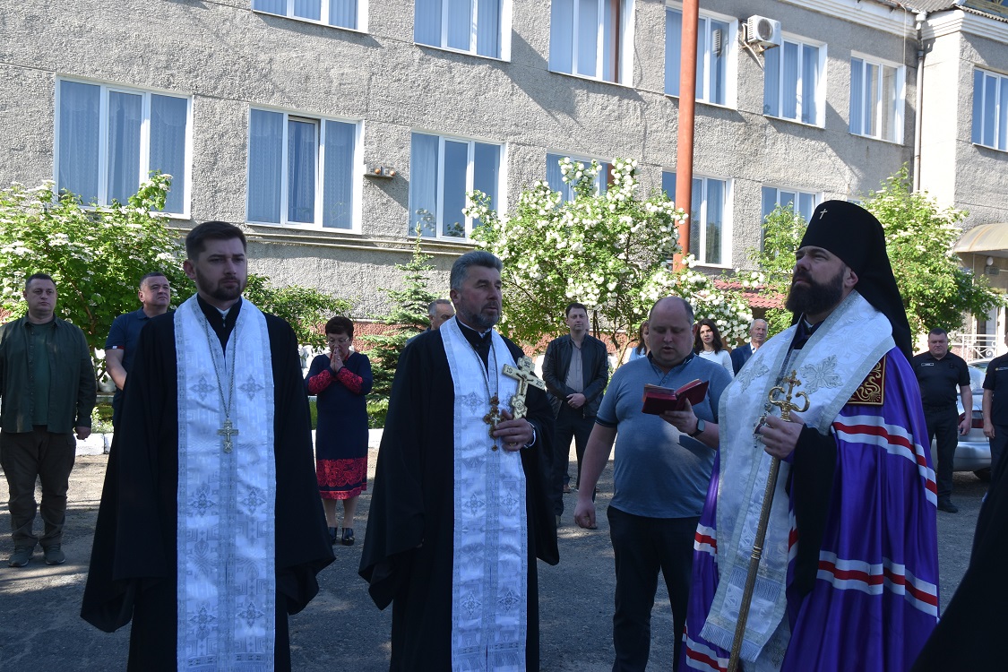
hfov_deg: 53.1
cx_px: 504
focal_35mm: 36
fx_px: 1008
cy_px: 336
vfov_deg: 36.9
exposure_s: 1/250
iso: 200
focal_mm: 24
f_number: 7.1
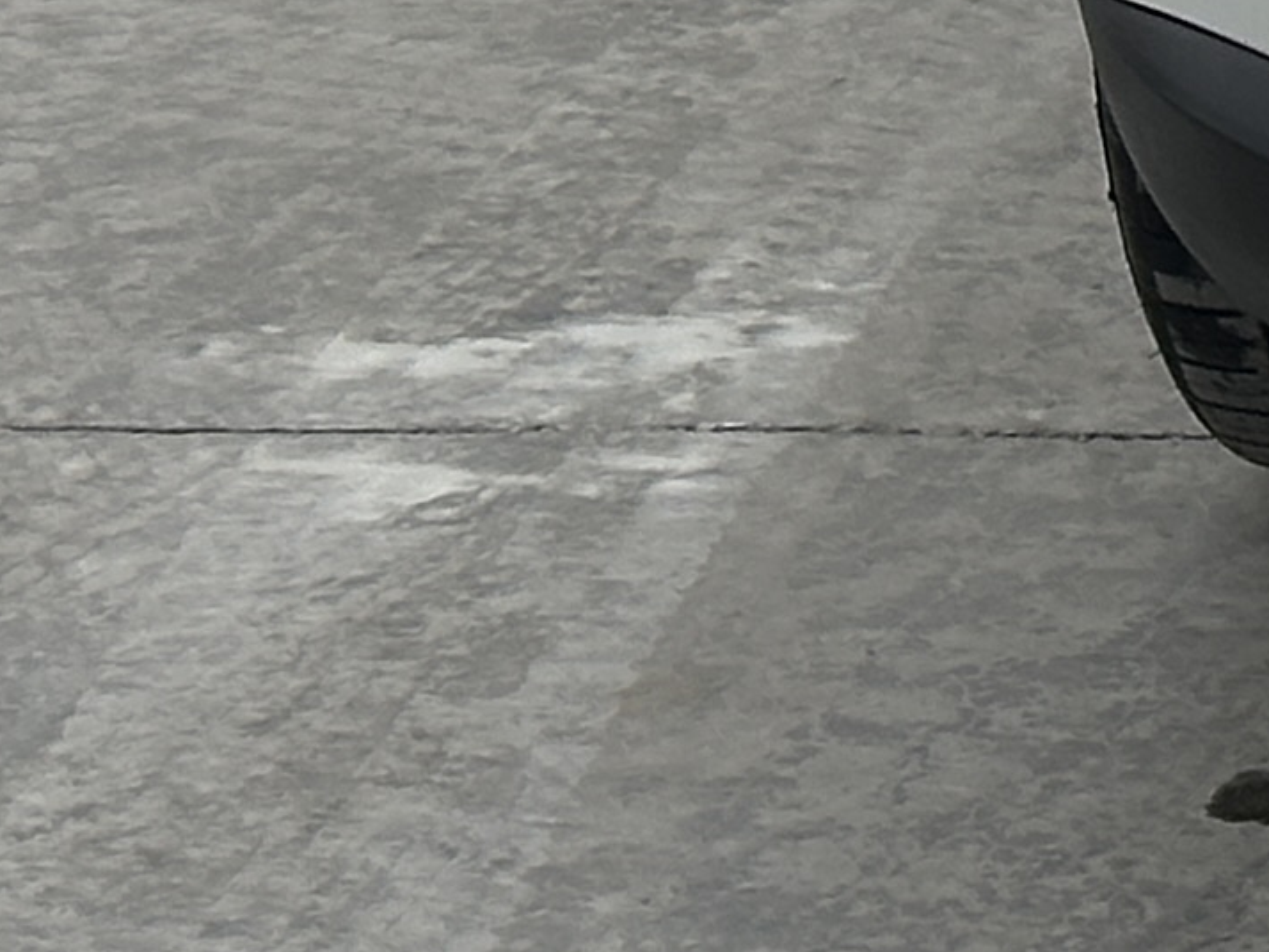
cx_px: 3485
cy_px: -1316
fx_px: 9938
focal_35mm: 271
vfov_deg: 5.3
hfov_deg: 6.8
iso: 64
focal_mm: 6.86
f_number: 1.78
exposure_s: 1/2070
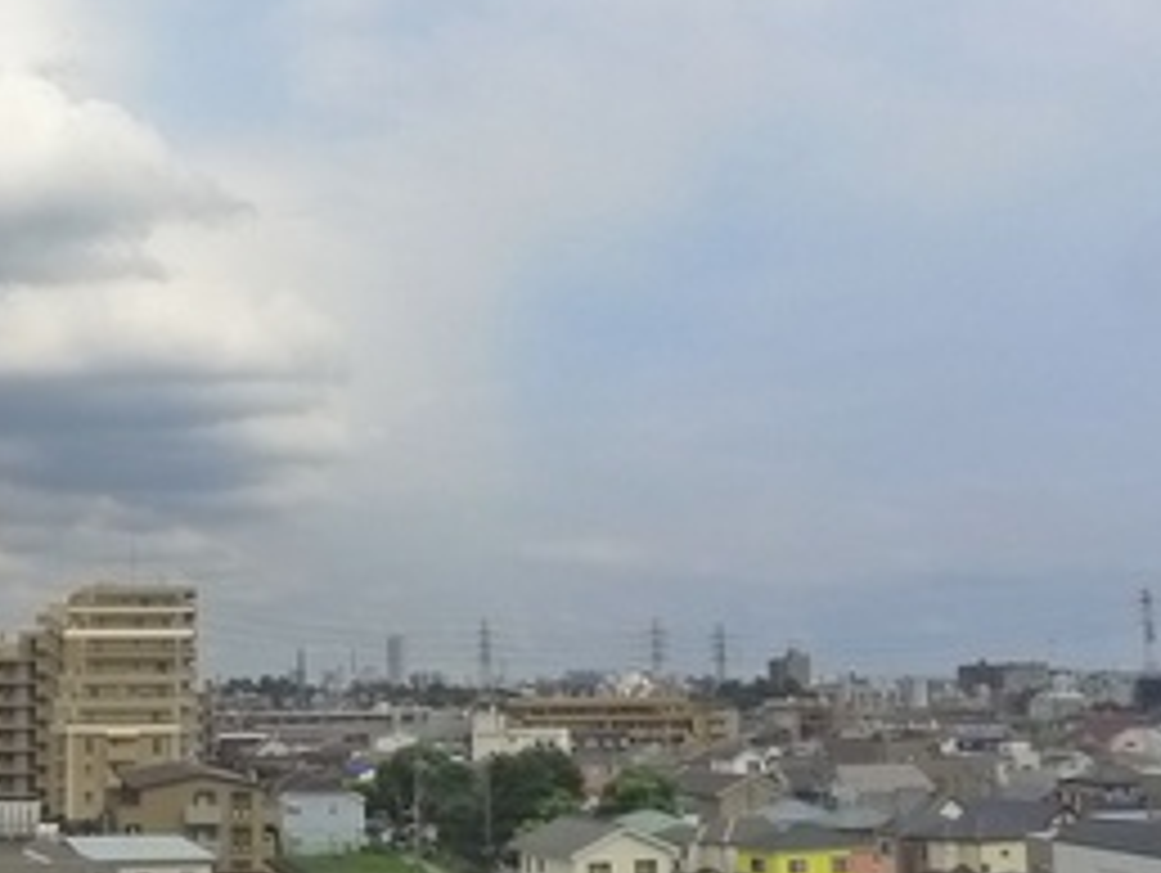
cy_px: 344
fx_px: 2182
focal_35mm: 65
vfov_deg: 22.6
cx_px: 180
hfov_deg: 28.9
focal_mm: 5.1
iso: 400
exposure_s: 1/800
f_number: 5
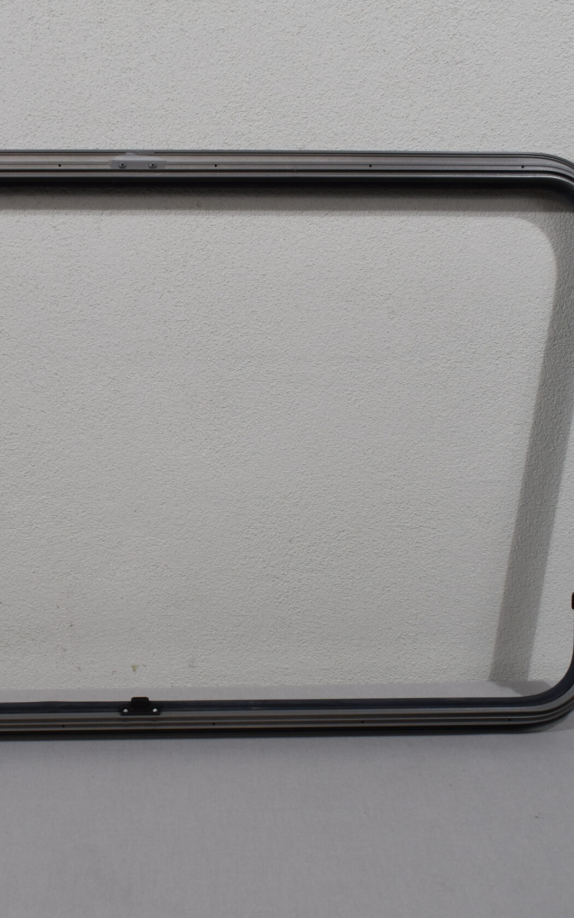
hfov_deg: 23.0
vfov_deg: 36.3
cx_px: 170
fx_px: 1402
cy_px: 466
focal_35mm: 56
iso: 320
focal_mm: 24
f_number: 5.6
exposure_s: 1/125
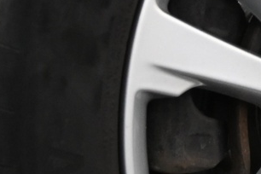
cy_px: 72
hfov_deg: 12.1
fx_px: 1208
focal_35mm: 167
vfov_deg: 8.2
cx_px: 290
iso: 1800
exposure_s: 1/30
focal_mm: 21
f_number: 4
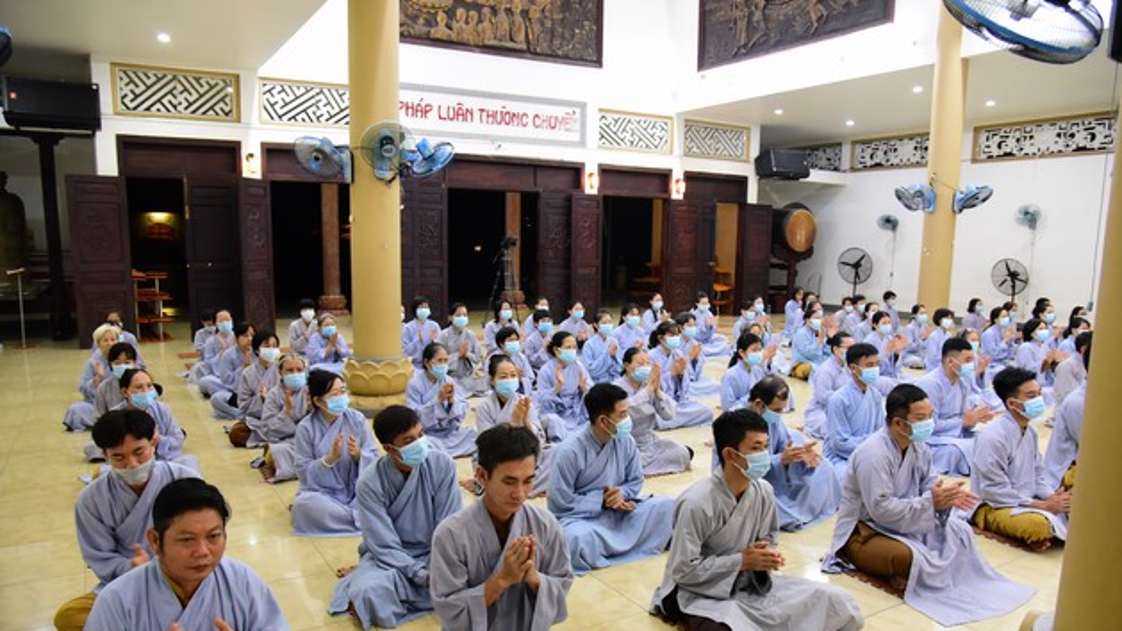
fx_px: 774
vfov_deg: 44.1
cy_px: 385
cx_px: 565
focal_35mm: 26
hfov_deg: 71.9
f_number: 4.5
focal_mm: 24
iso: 3200
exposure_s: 1/50
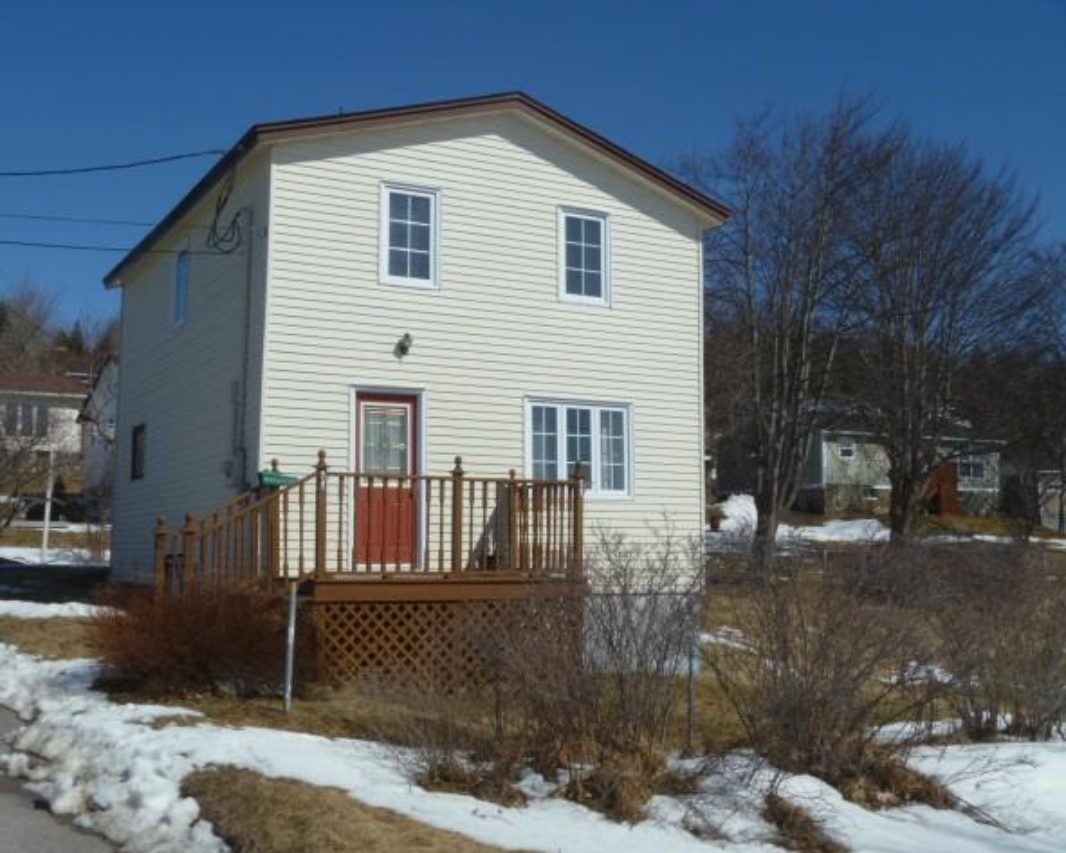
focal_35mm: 37
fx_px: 1168
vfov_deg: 40.1
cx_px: 519
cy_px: 424
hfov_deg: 49.1
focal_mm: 6.3
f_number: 5.6
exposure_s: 1/640
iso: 80
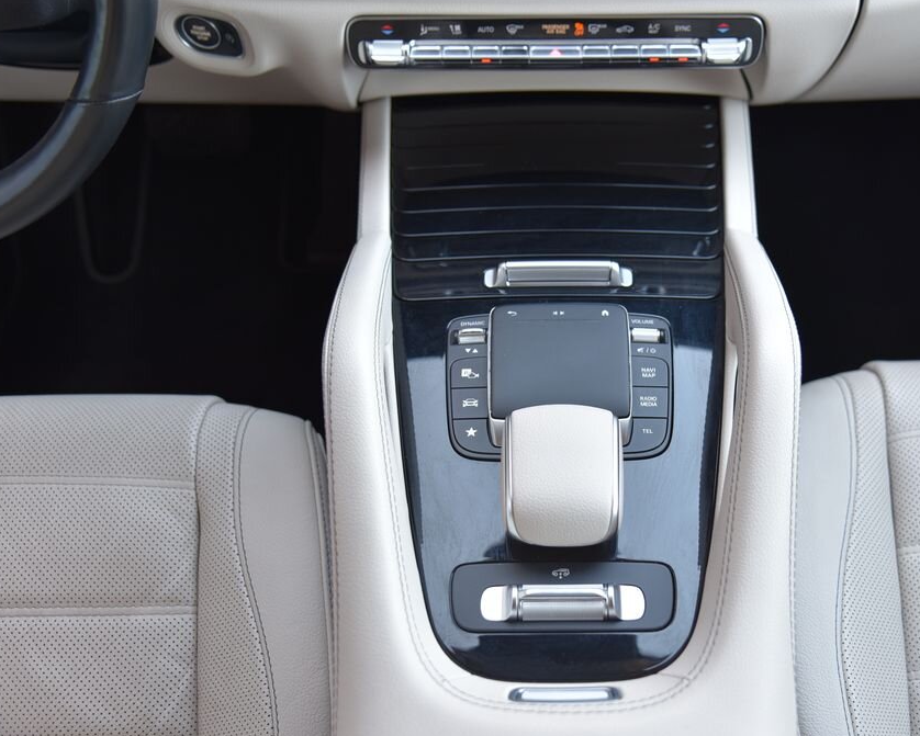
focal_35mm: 39
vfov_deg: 38.2
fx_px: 1062
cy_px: 370
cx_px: 548
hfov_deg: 46.6
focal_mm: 34
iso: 500
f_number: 4
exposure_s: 1/50
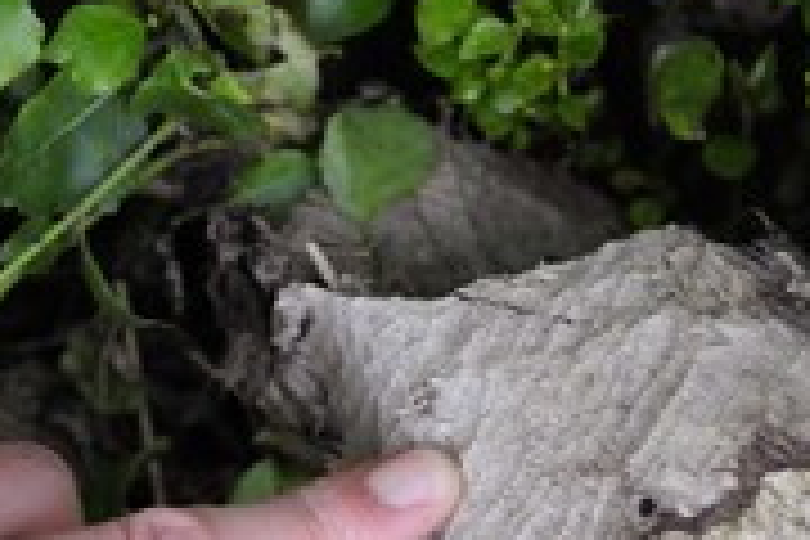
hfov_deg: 12.5
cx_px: 281
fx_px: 3690
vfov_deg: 8.3
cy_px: 562
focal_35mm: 164
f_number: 5.6
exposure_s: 1/125
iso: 800
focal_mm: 70
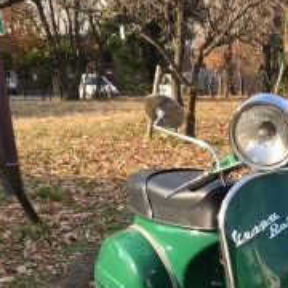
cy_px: 291
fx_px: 602
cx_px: 255
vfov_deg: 25.5
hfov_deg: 26.1
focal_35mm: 64
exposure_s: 1/396
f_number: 2.2
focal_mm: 4.15
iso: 25
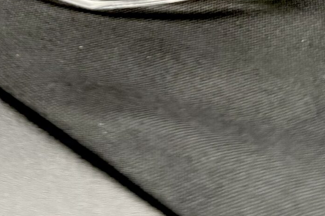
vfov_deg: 13.1
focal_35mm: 92
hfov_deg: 22.1
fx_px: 830
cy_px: -201
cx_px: 130
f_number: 1.78
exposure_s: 1/36
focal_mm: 6.76
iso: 1000
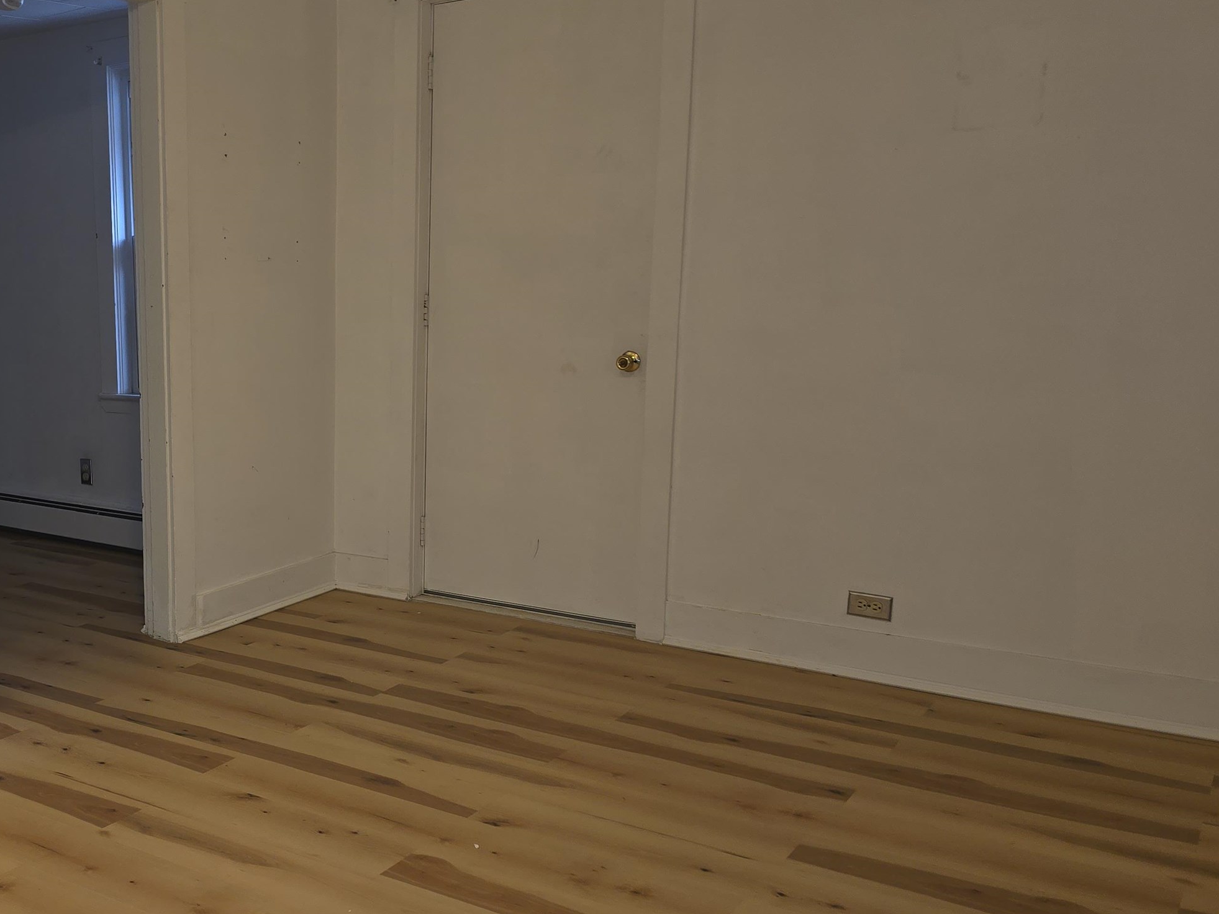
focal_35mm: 36
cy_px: 492
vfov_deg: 39.6
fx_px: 1268
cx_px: 275
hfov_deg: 48.9
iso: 100
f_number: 1.7
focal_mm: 6.3
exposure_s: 1/24
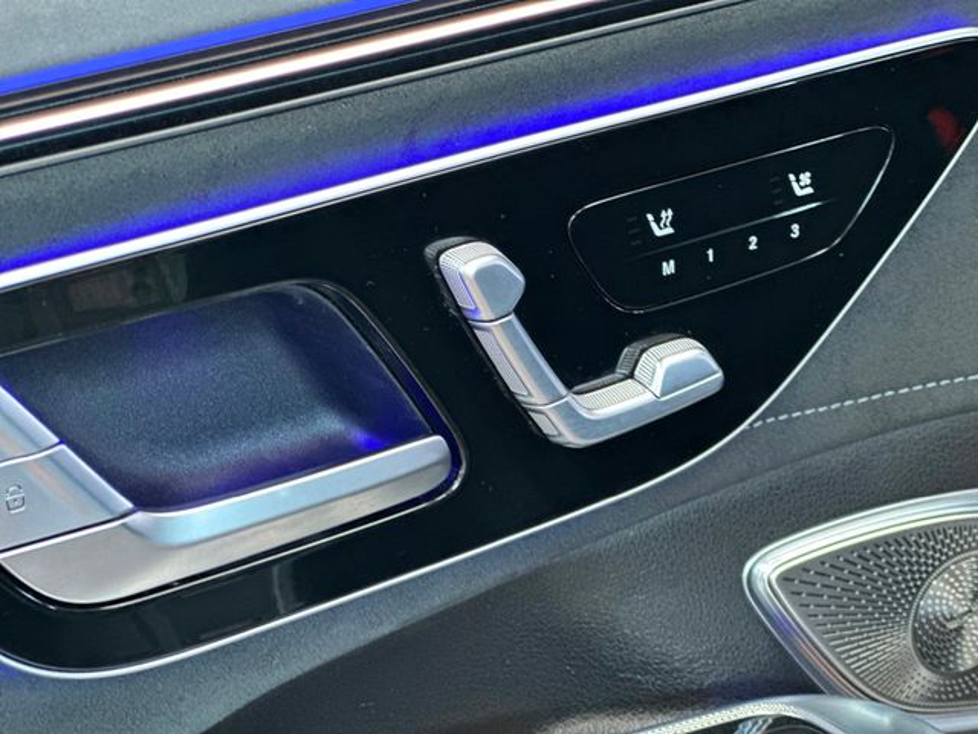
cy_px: 367
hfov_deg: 25.3
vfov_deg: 19.1
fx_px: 2175
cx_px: 489
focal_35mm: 77
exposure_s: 1/24
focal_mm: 9
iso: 400
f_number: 2.8
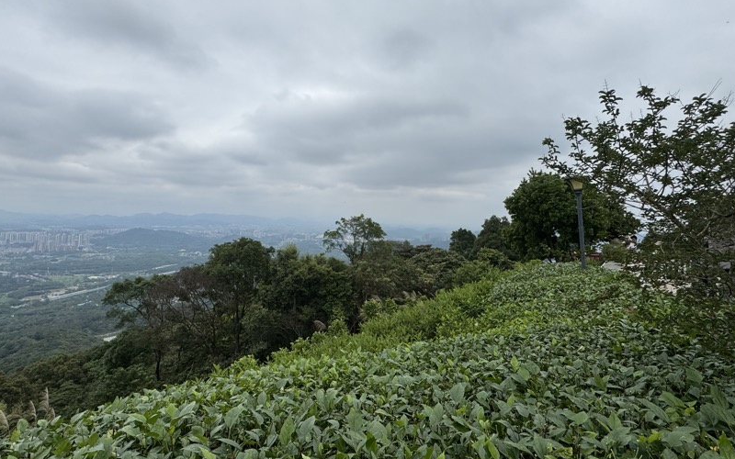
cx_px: 347
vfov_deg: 62.0
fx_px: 381
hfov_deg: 87.9
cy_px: 201
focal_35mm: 19
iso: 40
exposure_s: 1/3906
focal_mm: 2.22
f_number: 2.2
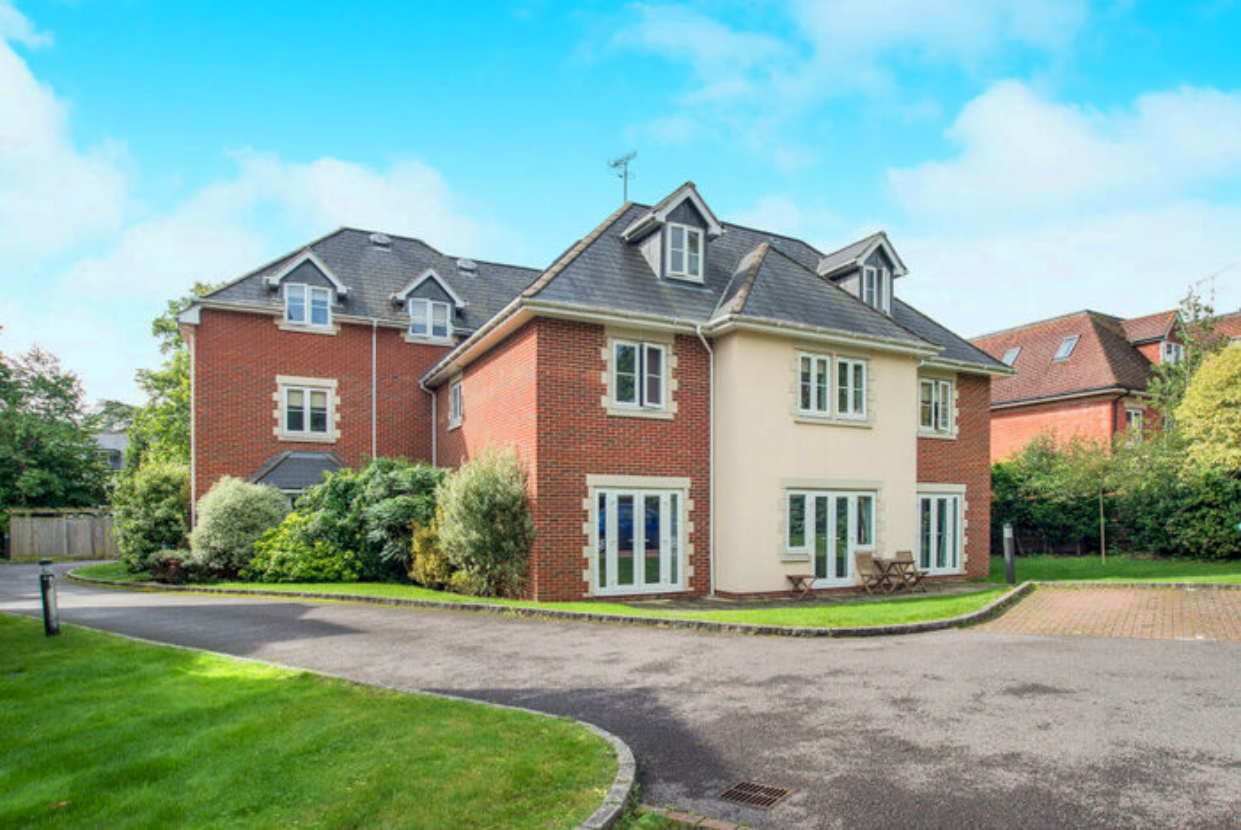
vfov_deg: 70.5
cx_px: 620
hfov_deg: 93.2
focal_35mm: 17
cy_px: 415
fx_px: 586
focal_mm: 17
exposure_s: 1/500
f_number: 7.1
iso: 200
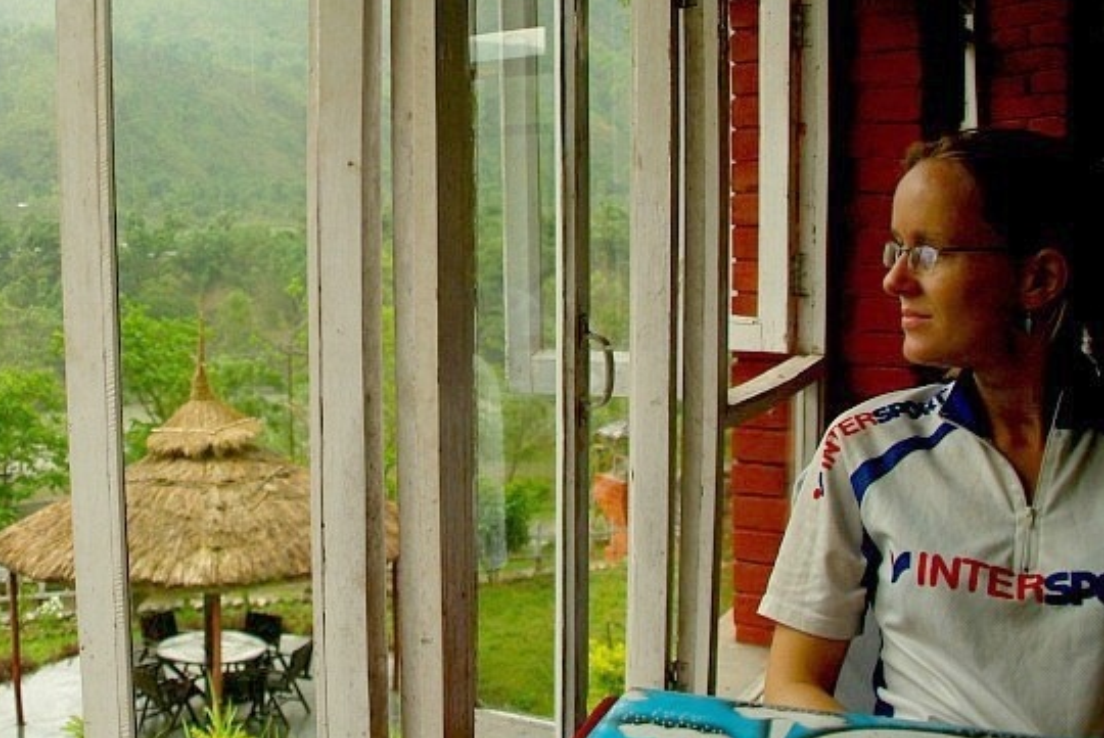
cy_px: 279
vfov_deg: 33.3
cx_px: 386
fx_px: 1228
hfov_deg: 47.8
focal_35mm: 40
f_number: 3.5
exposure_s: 1/30
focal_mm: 18
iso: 800
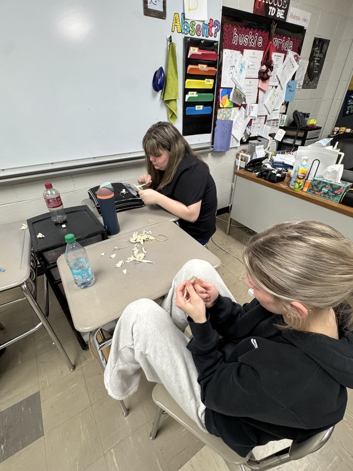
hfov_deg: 78.1
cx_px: 177
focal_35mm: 16
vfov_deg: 94.5
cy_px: 239
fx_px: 218
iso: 320
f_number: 2.2
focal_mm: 2.22
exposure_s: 1/120
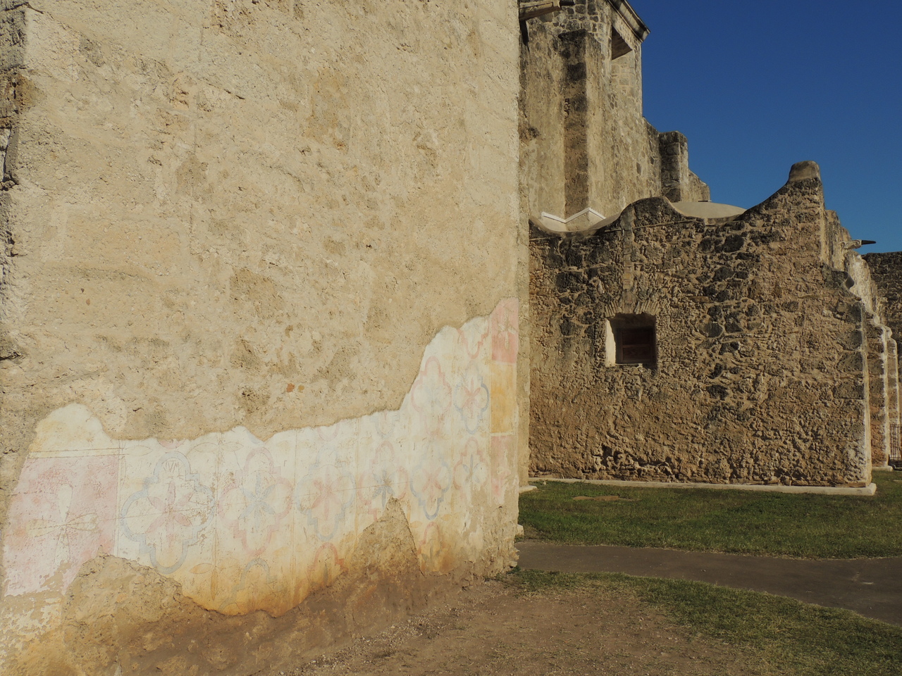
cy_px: 338
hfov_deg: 55.4
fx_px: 860
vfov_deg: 42.9
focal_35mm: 33
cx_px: 451
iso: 100
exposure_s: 1/1600
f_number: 5
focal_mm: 5.8
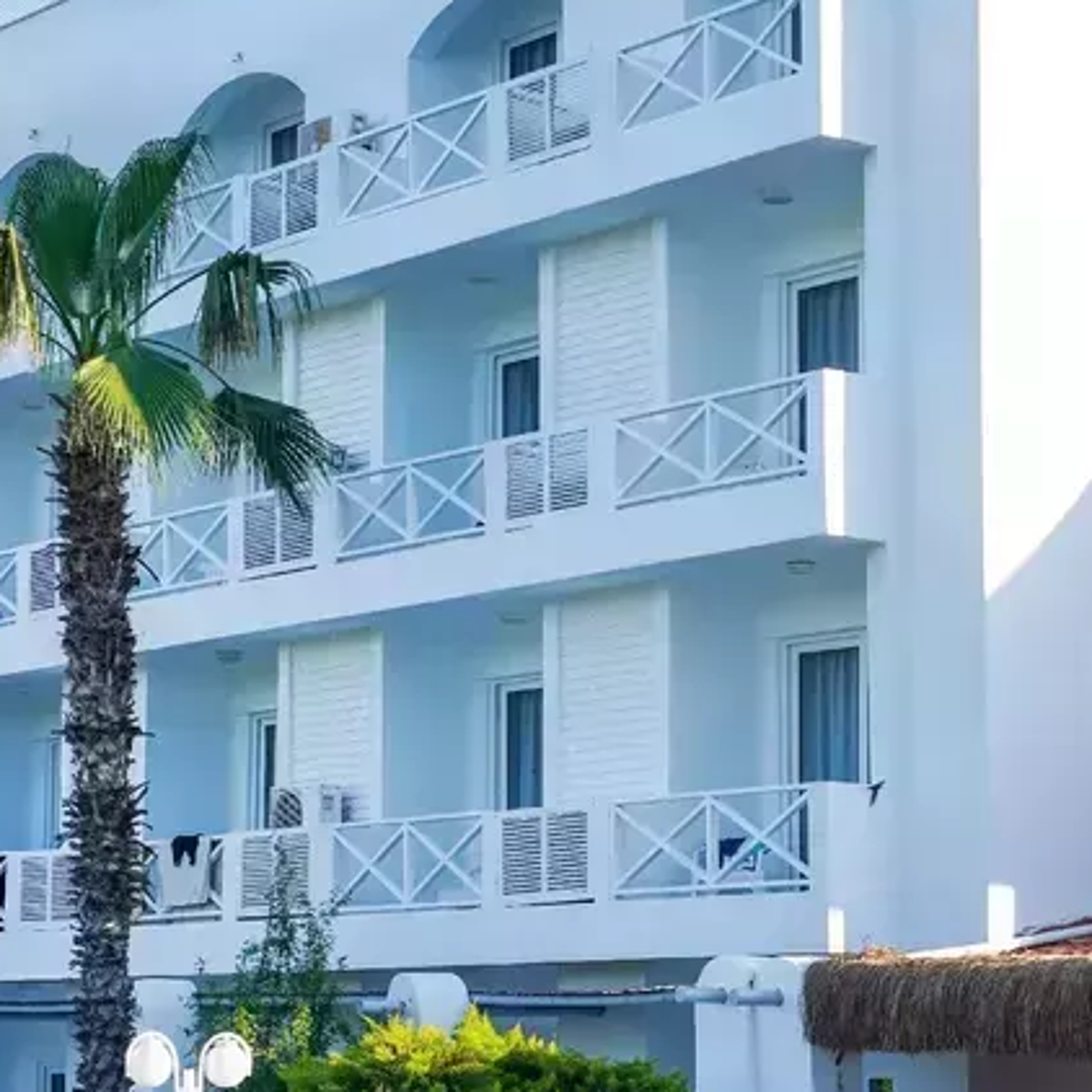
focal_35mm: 95
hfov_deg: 18.3
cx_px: 594
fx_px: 3391
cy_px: 678
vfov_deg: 18.3
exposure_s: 1/250
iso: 125
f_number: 5
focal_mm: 35
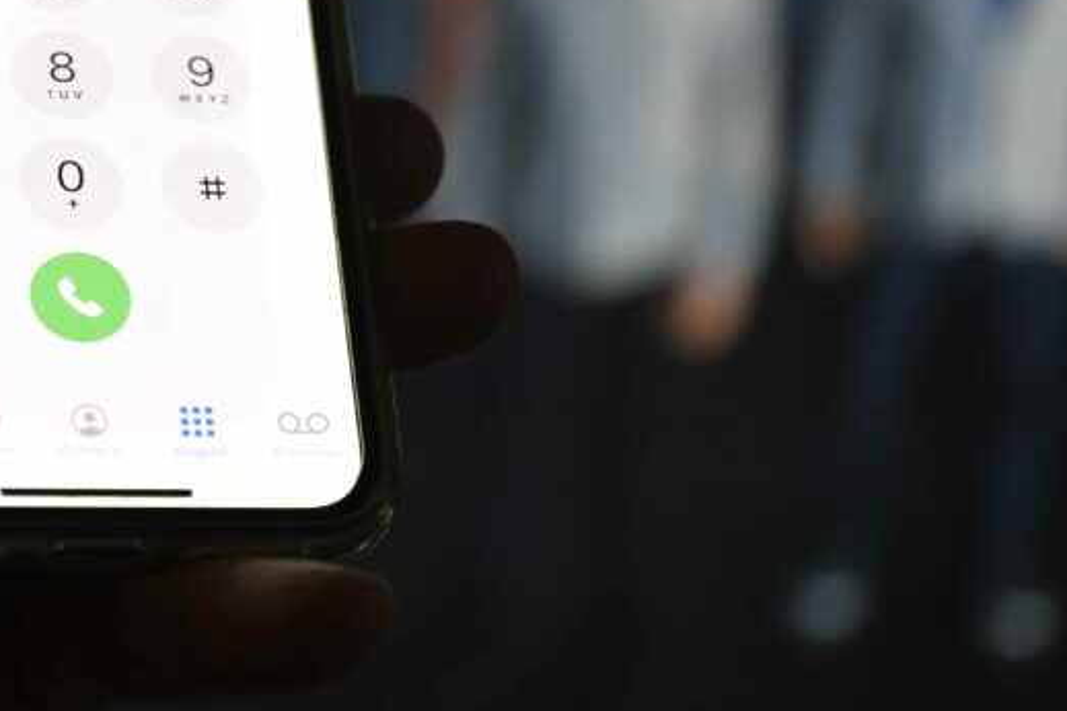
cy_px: 81
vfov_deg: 9.6
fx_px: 4208
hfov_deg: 14.4
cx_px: 278
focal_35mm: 142
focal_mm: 48
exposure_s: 1/80
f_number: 3.5
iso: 1250
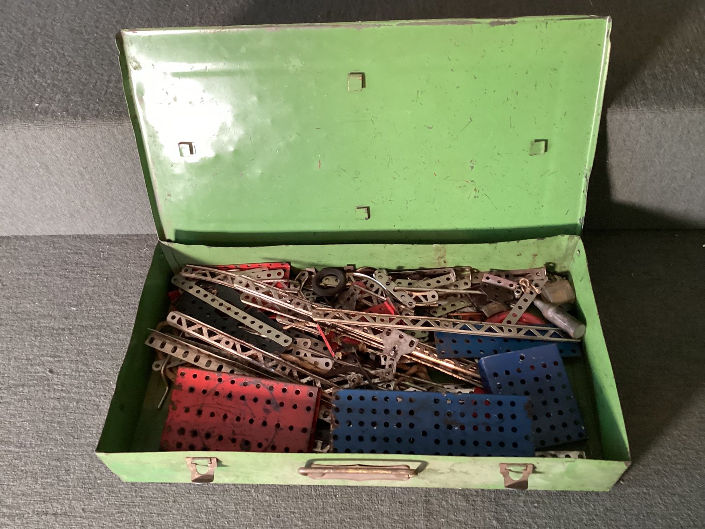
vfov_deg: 45.4
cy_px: 264
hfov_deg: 58.3
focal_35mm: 31
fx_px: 631
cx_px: 352
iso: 320
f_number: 2.4
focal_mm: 3.3
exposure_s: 1/40
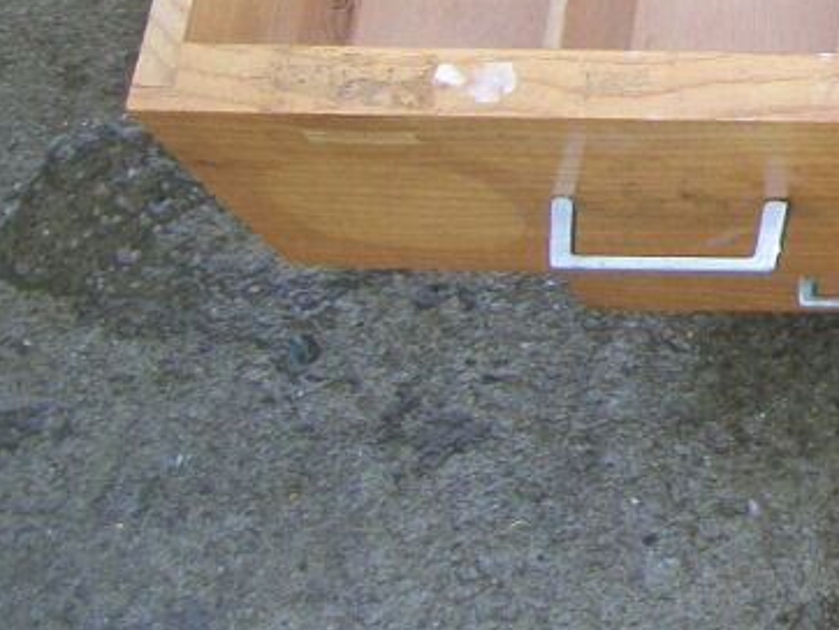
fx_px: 2741
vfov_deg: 12.5
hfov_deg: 15.5
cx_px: 1402
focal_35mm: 113
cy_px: -285
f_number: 2.9
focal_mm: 5.7
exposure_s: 1/400
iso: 80
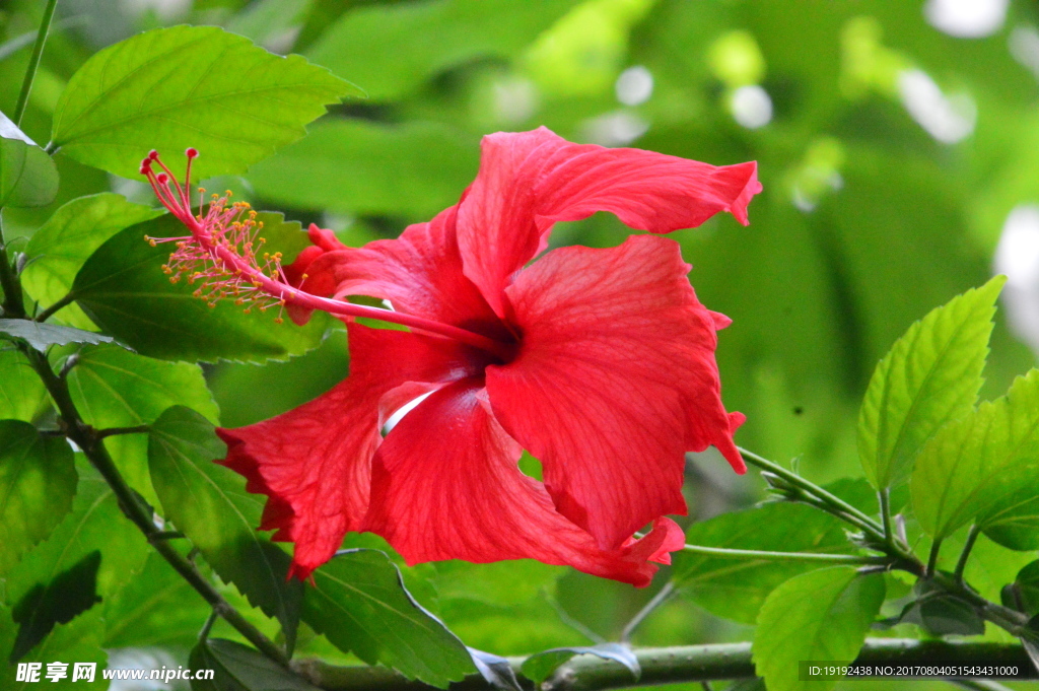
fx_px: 12977
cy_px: 346
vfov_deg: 3.1
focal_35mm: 450
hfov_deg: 4.6
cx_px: 520
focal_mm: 300
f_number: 20
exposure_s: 1/200
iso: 6400
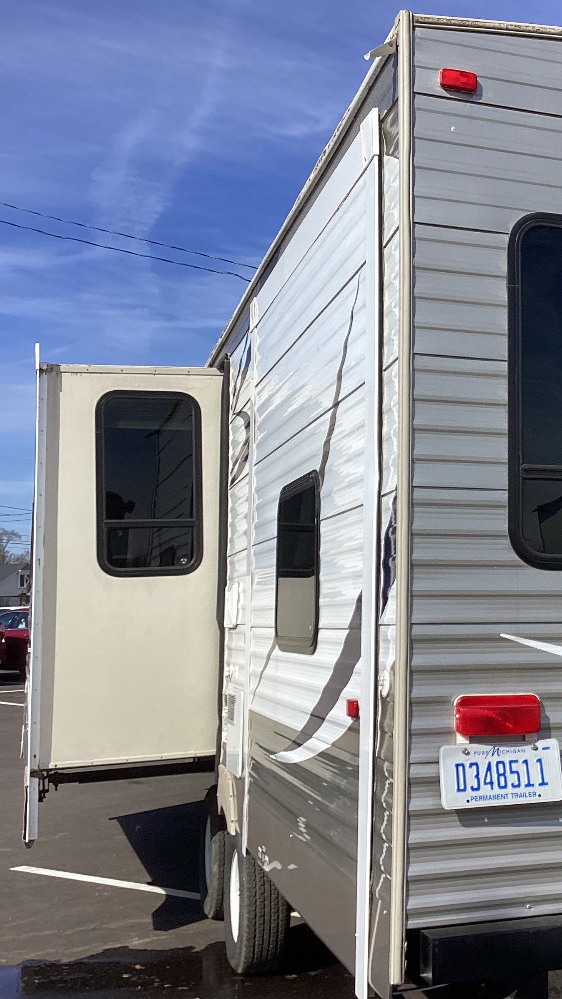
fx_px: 1218
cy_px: 497
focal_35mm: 46
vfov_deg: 44.6
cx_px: 582
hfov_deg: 24.6
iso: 25
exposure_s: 1/1812
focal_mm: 3.3
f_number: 2.4
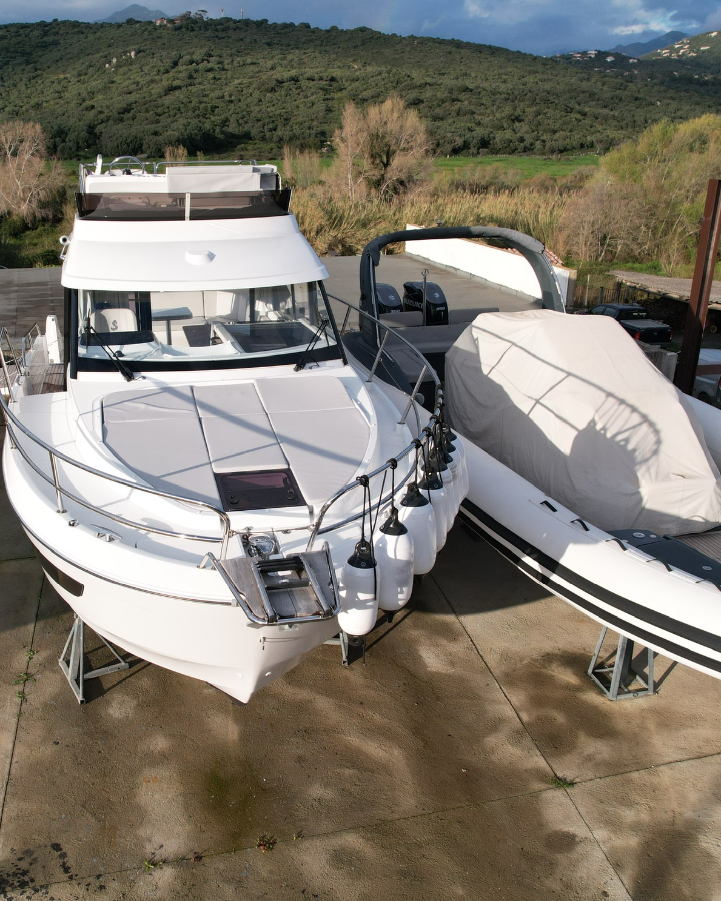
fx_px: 854
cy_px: 464
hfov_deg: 45.3
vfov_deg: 55.7
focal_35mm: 32
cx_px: 263
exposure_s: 1/60
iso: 120
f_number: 2.8
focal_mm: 8.38
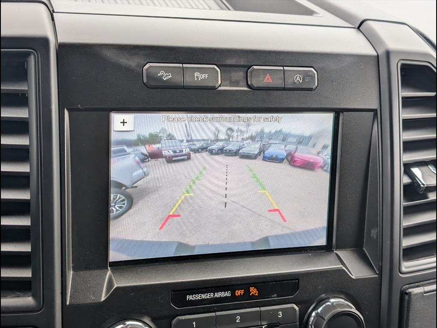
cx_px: 218
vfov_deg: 29.7
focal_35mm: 49
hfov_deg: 38.9
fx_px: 619
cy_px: 164
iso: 201
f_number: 1.68
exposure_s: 1/303
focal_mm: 6.9
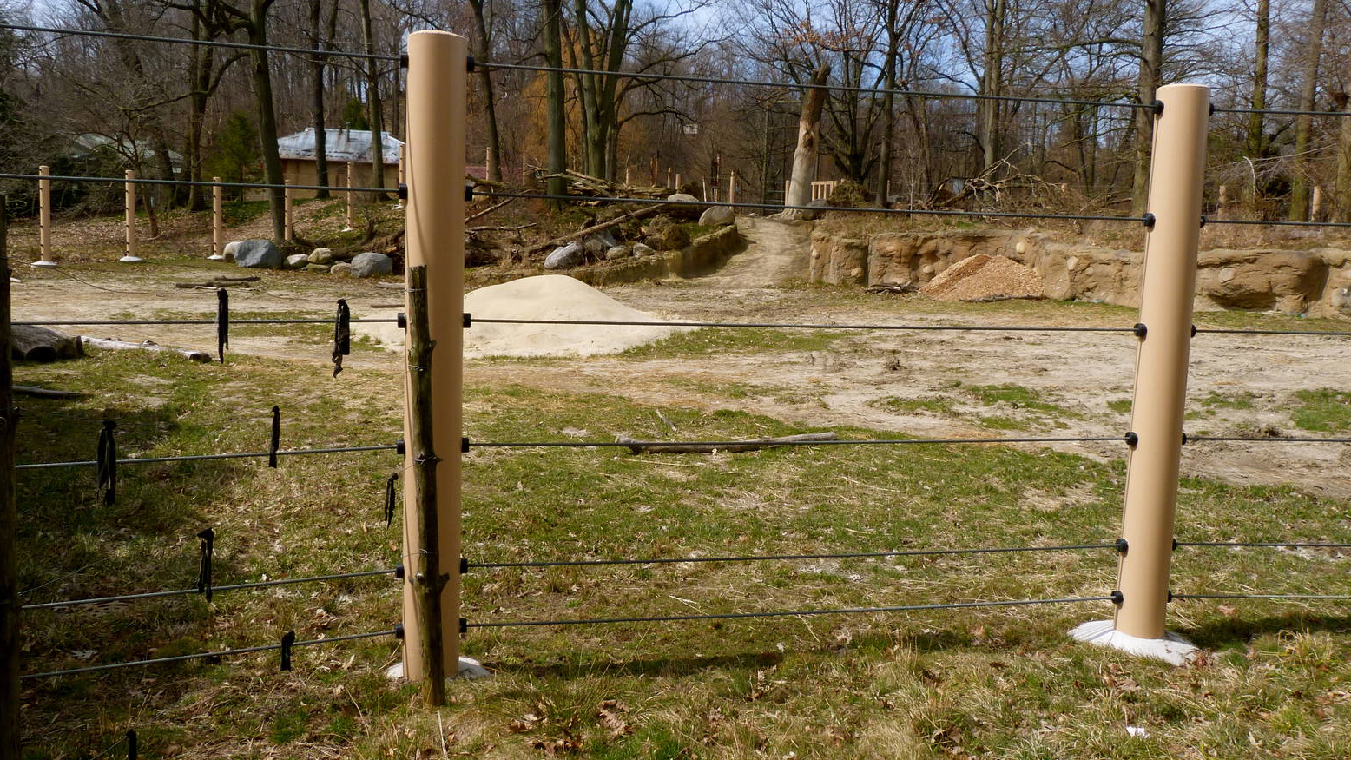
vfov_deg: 41.5
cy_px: 355
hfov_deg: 67.9
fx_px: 1003
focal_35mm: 28
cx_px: 691
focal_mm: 4.5
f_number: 5.6
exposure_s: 1/250
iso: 80
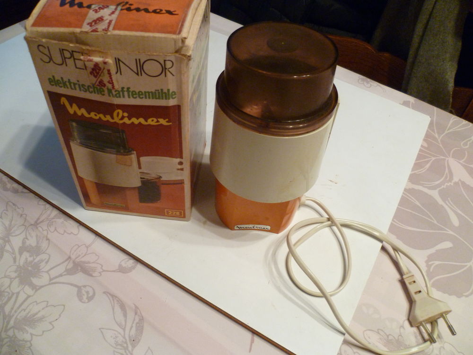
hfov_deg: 63.4
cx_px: 236
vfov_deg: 49.7
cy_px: 178
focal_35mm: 28
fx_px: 383
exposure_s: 1/30
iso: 320
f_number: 2.8
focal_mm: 5
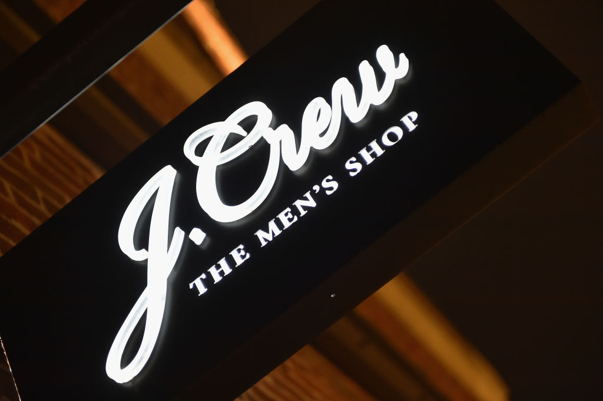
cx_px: 302
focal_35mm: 62
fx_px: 1037
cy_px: 200
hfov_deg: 32.4
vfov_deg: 21.9
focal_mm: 62
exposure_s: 1/60
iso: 2500
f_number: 2.8
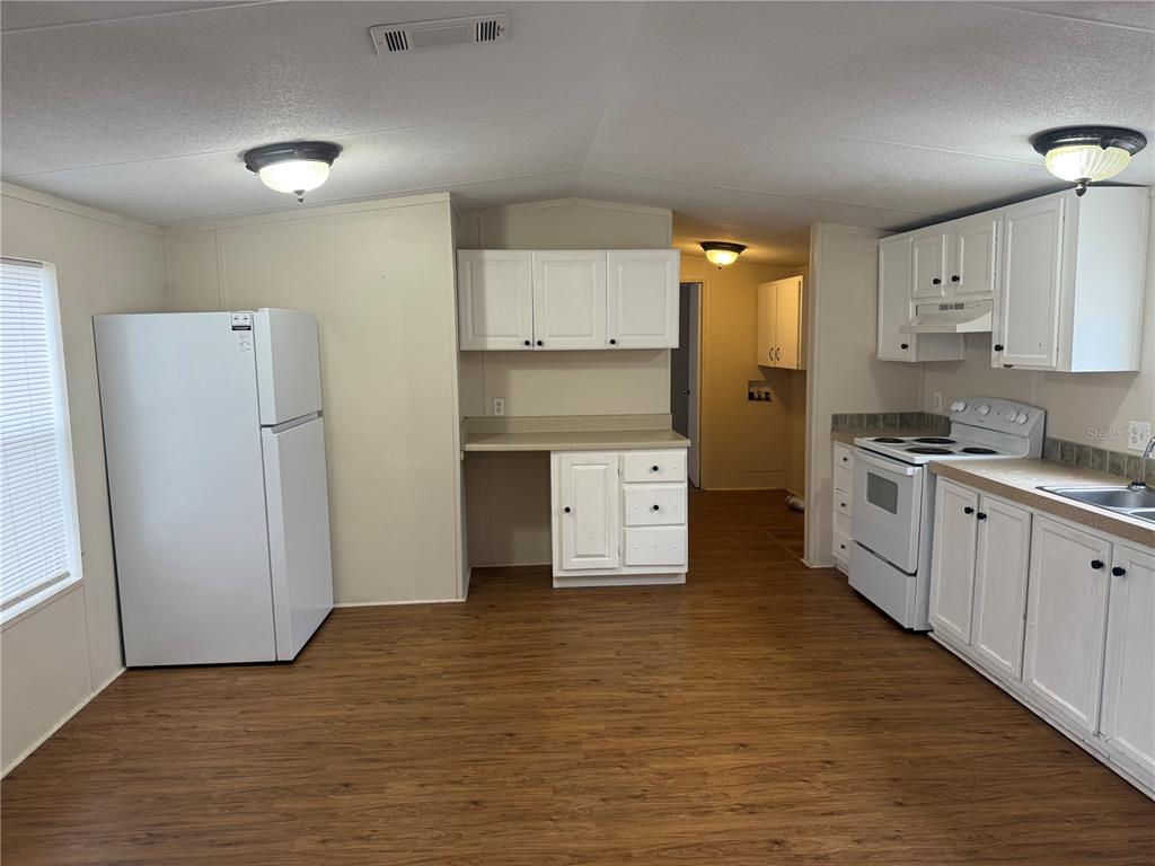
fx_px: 801
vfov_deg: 56.8
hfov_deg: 71.6
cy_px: 433
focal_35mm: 24
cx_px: 578
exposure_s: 1/60
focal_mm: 6.76
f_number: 1.78
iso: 160
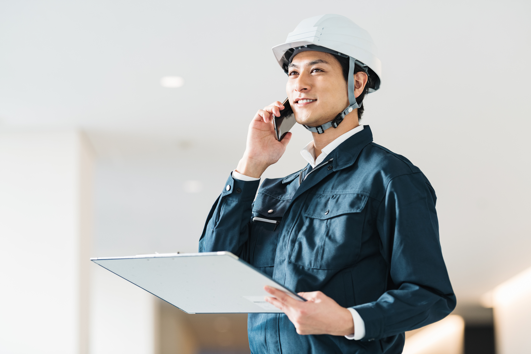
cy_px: 177
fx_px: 1549
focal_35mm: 105
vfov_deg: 13.0
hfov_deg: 19.5
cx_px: 266
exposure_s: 1/200
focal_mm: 105
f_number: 2.2
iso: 400
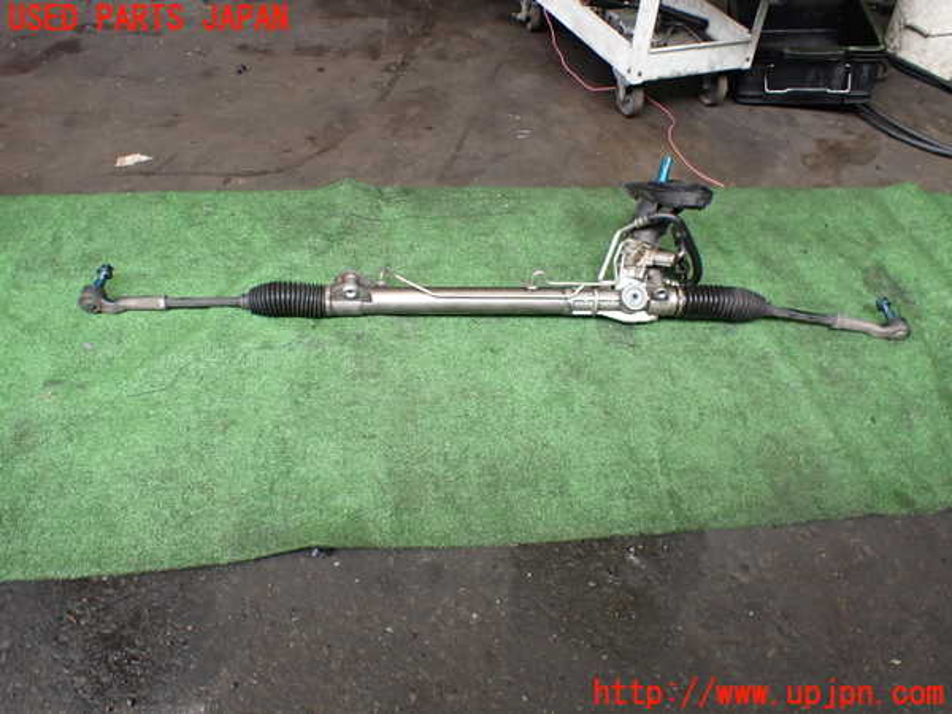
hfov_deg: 60.0
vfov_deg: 46.8
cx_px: 476
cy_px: 357
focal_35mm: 30
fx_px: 825
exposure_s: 1/125
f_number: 2.3
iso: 320
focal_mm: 5.4
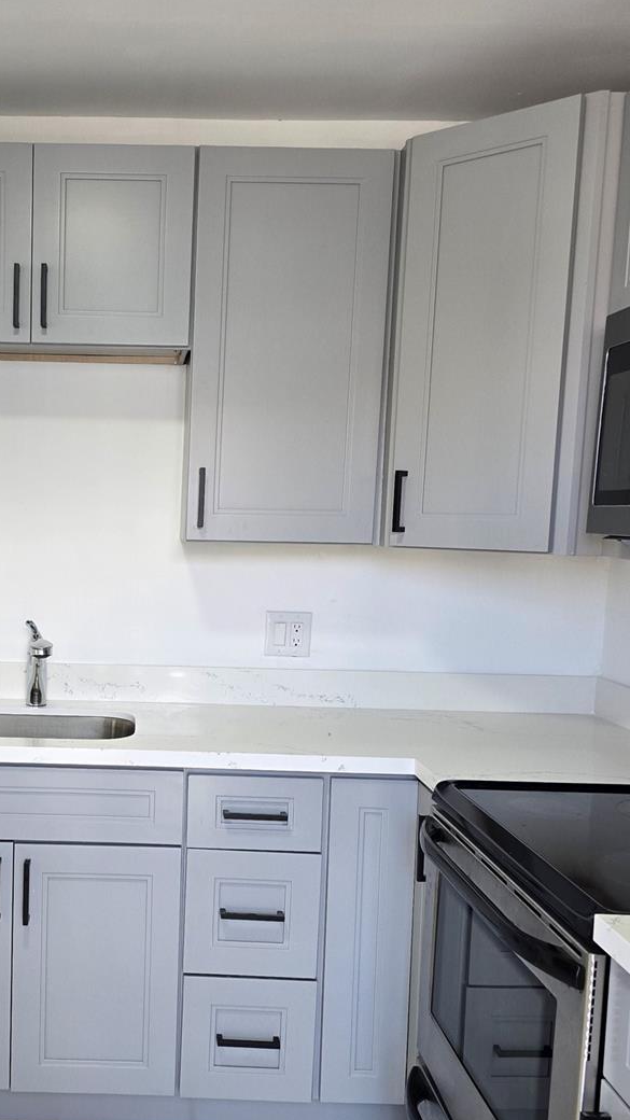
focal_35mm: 37
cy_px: 631
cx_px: 113
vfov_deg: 53.9
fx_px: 1099
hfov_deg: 31.1
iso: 160
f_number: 1.7
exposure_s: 1/180
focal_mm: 6.3
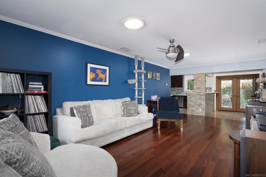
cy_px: 88
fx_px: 126
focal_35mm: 17
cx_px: 133
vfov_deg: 70.4
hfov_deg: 93.3
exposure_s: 1/200
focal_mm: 17
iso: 320
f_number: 7.1
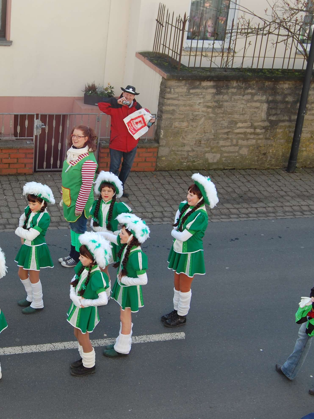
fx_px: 689
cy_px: 209
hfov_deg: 25.4
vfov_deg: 33.8
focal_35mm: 57
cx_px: 81
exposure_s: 1/160
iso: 200
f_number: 6.3
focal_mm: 26
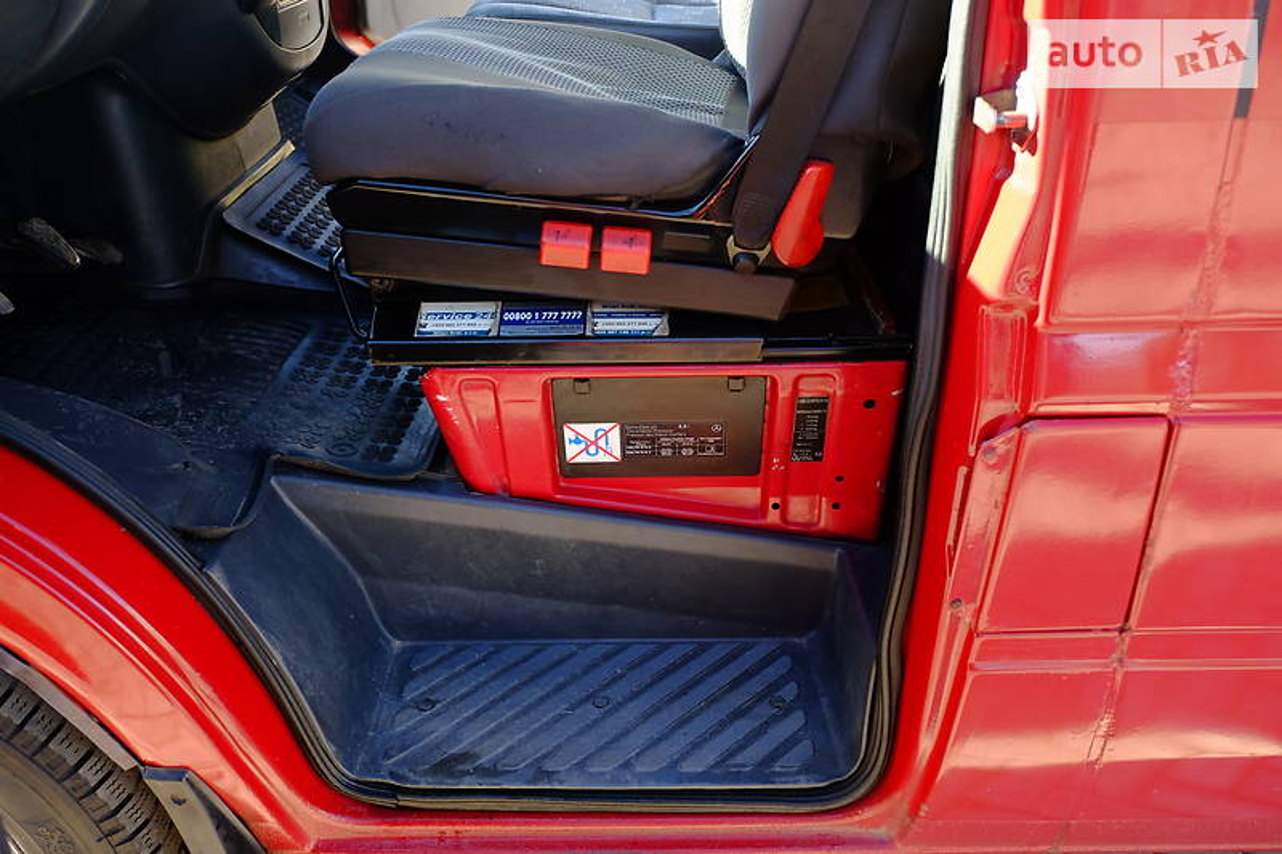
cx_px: 641
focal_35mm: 31
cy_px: 427
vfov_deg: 42.3
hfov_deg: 60.3
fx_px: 1104
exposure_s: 1/125
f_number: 3.6
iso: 800
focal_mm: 20.6
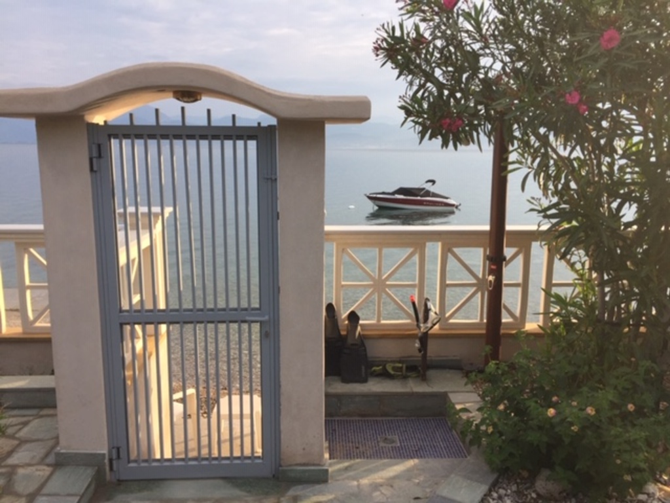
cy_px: 252
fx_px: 561
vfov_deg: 48.2
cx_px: 335
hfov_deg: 61.7
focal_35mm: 29
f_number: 2.2
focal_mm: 4.15
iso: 32
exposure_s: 1/557
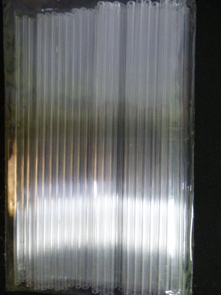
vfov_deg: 79.0
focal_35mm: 21
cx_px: 109
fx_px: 179
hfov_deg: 63.4
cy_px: 148
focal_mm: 3.58
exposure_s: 1/40
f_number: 2.8
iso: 400
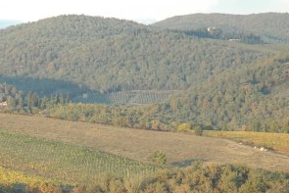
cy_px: 208
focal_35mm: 256
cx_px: 31
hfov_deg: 8.0
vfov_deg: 5.4
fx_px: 2056
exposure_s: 1/125
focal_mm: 70
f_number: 5.6
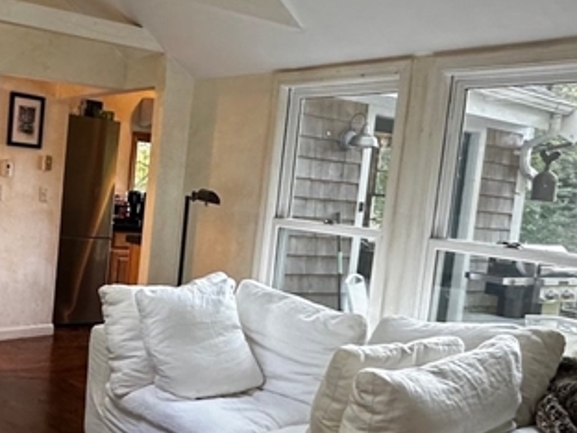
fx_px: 767
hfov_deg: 39.7
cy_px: 257
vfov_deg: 31.4
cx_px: 122
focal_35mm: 46
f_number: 2.2
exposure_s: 1/60
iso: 200
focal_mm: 2.22
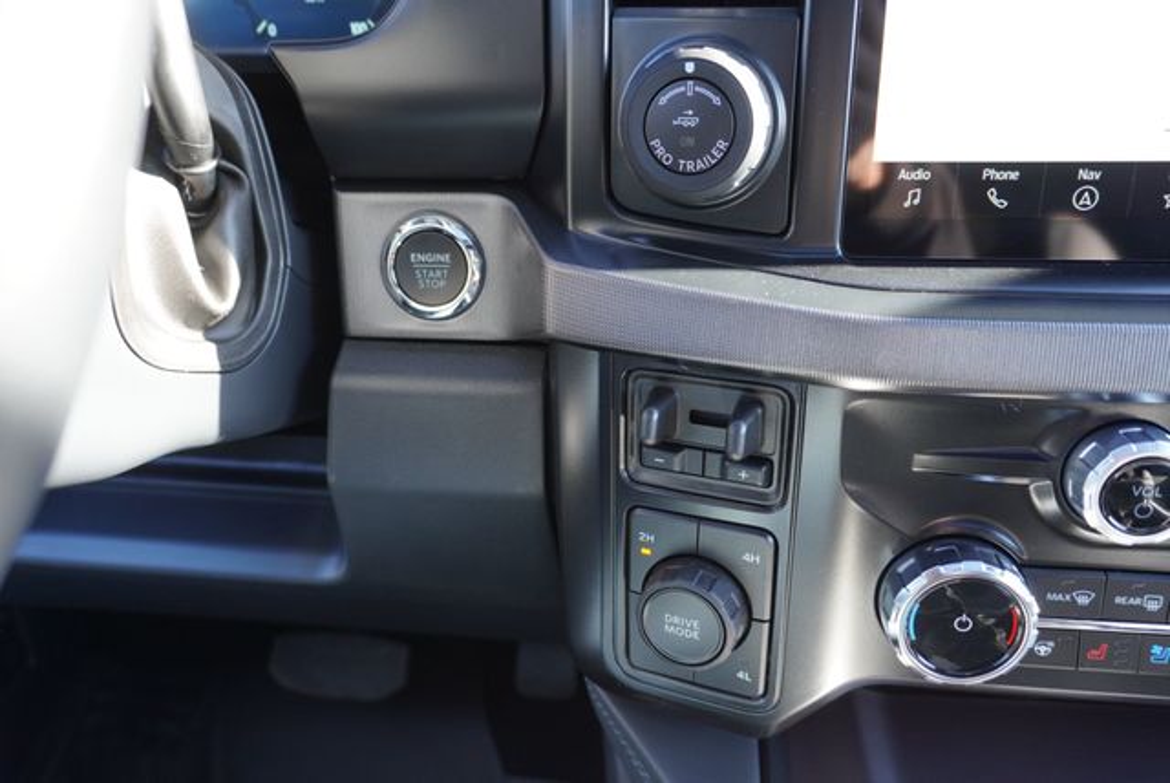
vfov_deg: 45.8
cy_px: 392
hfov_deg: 64.5
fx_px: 927
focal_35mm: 28
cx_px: 585
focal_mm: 19
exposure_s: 1/60
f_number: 4
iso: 400
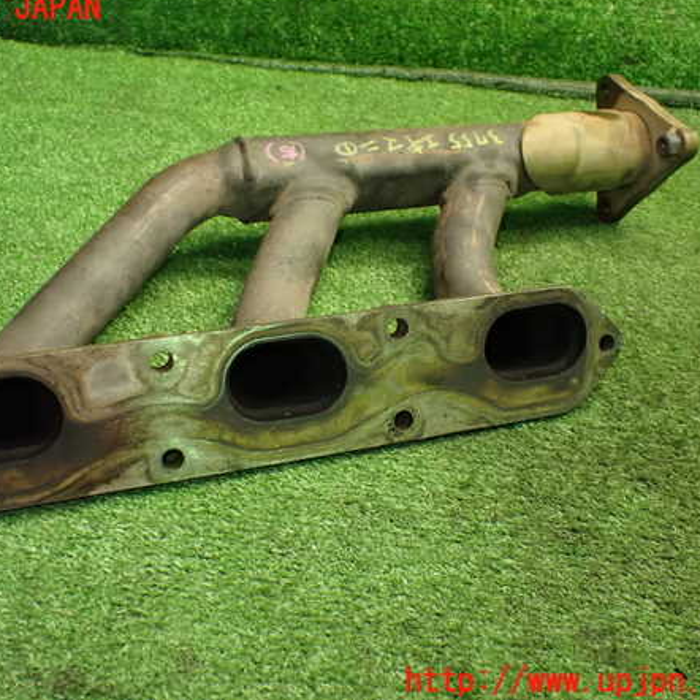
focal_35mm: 36
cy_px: 345
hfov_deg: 45.9
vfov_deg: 46.0
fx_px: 824
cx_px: 288
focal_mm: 5.4
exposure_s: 1/80
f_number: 2.3
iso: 800
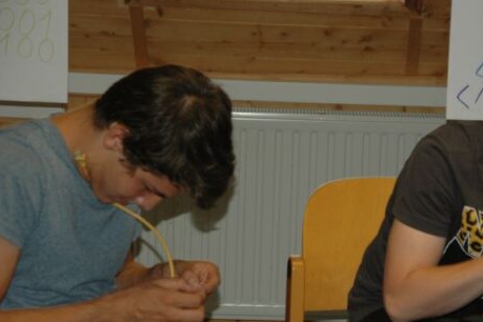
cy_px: 184
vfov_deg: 8.4
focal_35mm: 163
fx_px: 2187
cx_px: 326
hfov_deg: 12.6
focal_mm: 78
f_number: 5.6
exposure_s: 1/60
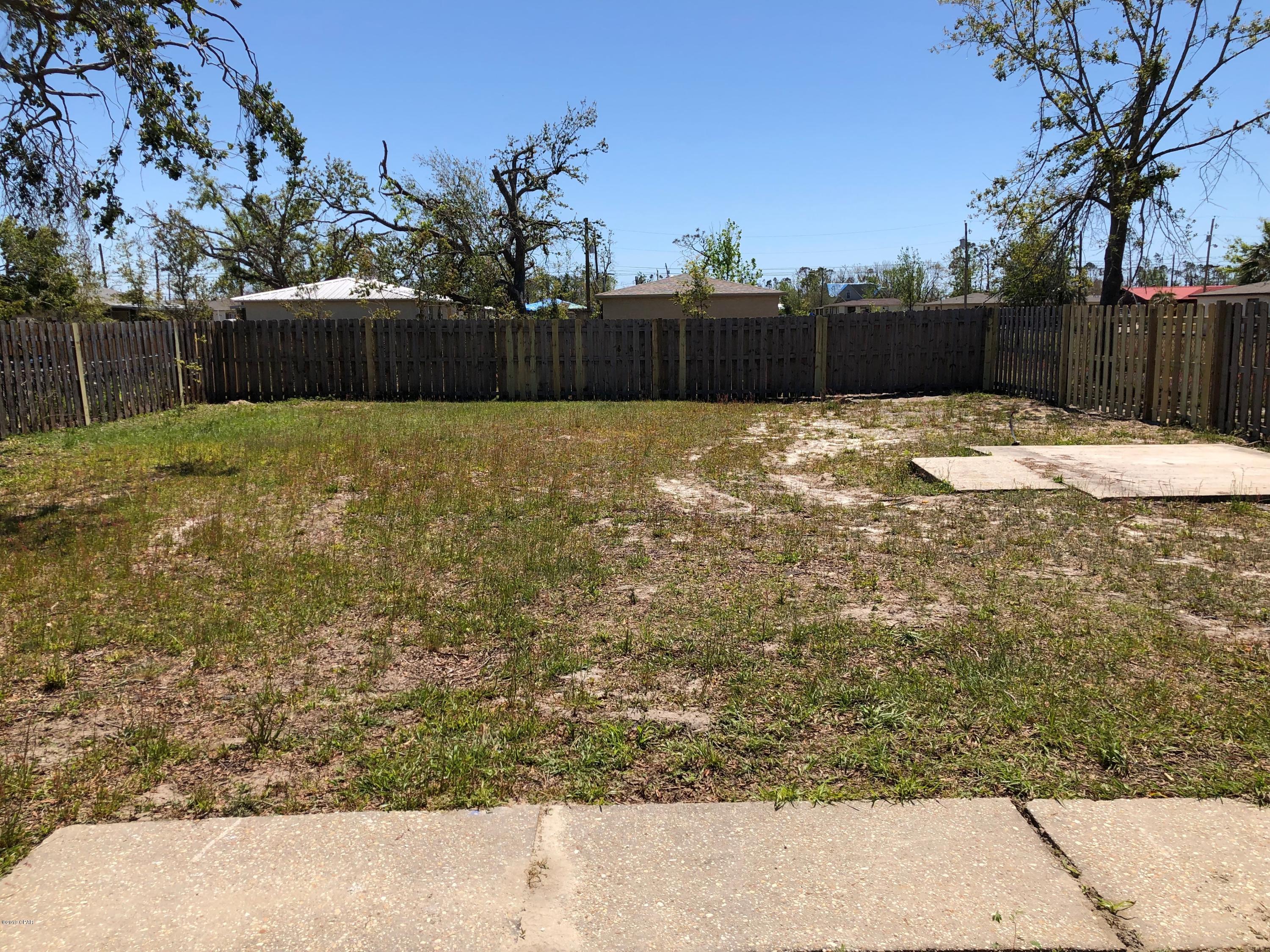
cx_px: 635
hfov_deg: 63.4
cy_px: 476
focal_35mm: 28
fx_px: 1027
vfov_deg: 49.7
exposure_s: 1/2183
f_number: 1.8
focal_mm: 4
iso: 20
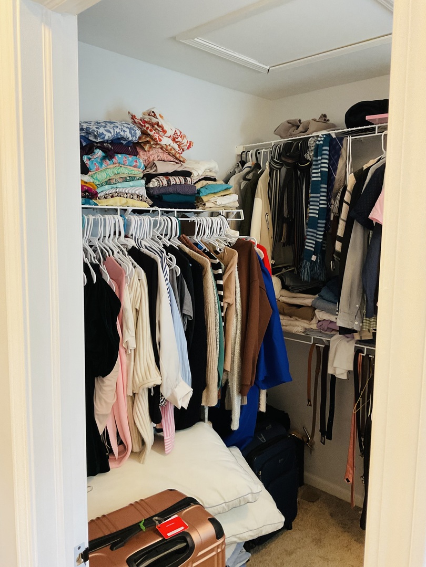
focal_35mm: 29
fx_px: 476
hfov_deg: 48.2
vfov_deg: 61.7
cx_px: 213
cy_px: 284
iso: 125
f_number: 1.8
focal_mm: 3
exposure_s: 1/60
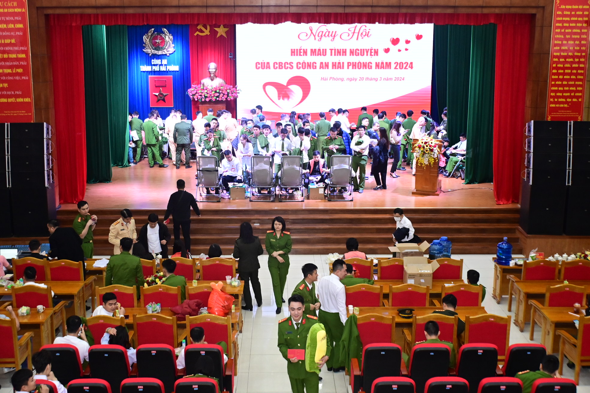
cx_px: 295
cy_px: 196
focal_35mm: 45
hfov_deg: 43.6
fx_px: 737
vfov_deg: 29.9
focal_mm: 30
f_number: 4
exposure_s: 1/200
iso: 2500
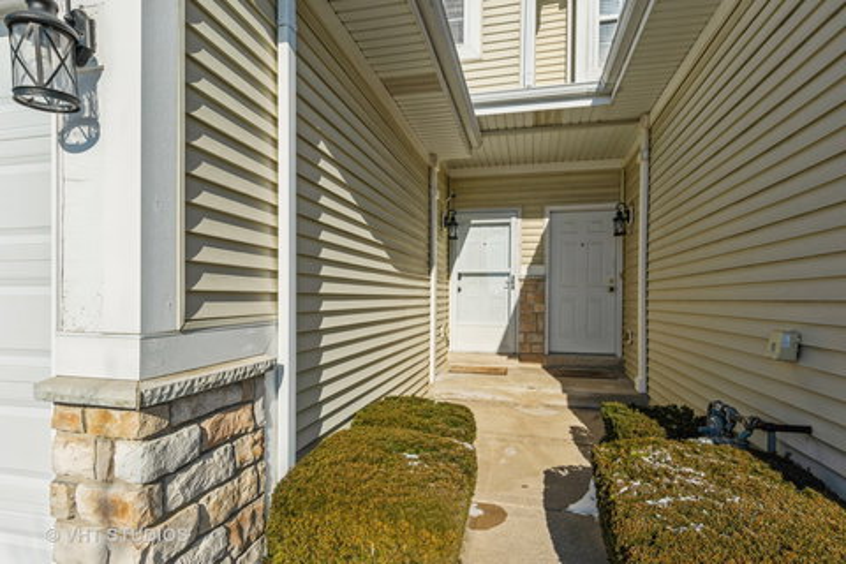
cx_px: 423
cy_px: 282
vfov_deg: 67.4
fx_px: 423
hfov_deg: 90.0
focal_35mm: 18
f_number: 8
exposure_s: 1/1600
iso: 200
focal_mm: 18
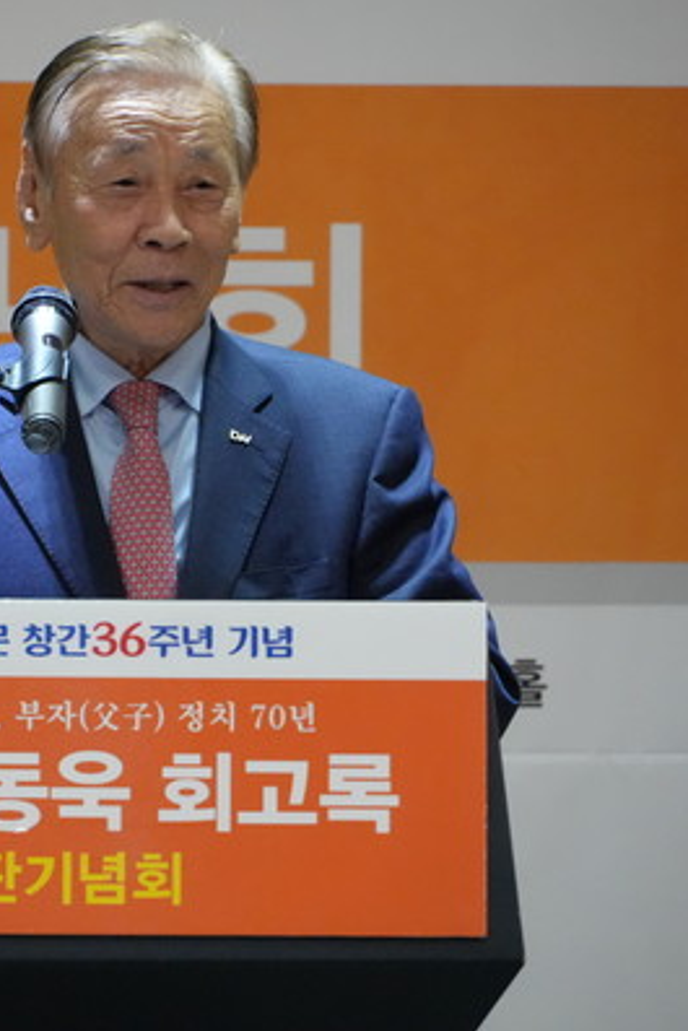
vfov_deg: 6.7
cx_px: 65
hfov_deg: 4.5
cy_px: 517
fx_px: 8757
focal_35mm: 306
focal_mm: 135
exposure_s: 1/160
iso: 6400
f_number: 5.6
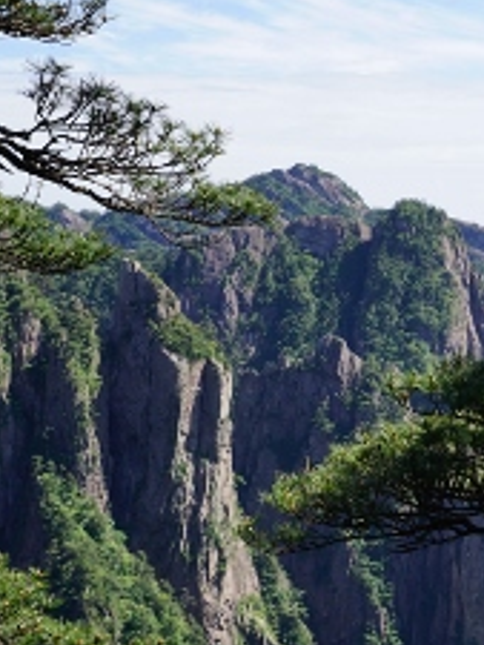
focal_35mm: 90
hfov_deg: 16.3
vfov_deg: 21.8
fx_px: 1674
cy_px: 334
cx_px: 398
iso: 100
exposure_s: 1/125
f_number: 9
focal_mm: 35
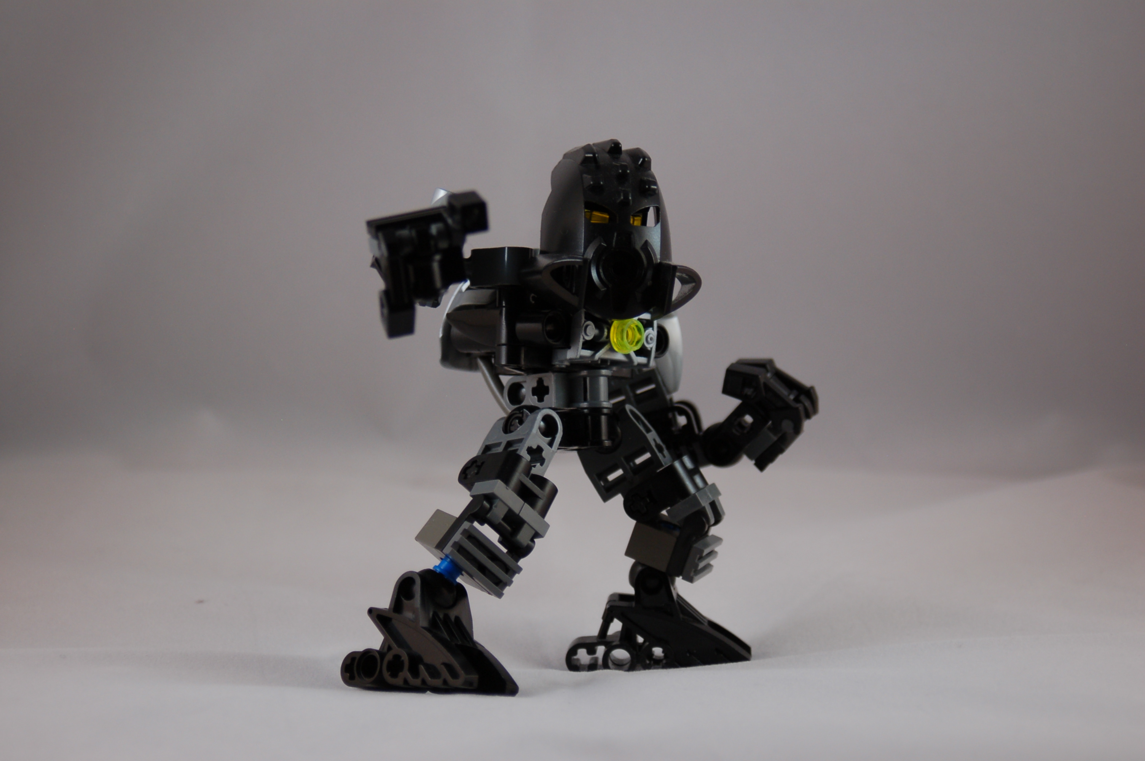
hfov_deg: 17.1
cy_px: 380
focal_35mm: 120
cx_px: 572
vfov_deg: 11.4
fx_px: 3813
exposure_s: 1/15
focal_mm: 80
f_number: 5.6
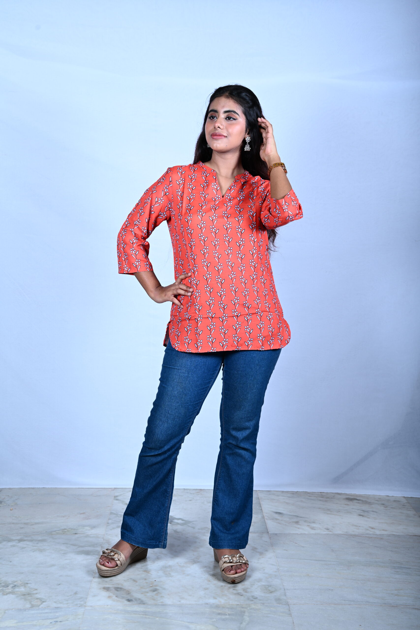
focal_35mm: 51
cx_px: 210
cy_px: 315
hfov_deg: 26.5
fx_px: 892
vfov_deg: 38.9
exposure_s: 1/200
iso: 100
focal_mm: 51
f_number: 8
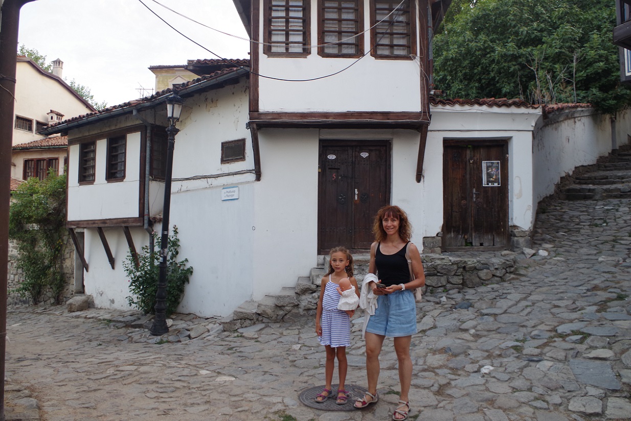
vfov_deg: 48.0
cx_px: 316
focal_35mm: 27
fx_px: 473
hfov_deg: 67.4
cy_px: 210
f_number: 8
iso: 400
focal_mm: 18
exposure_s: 1/25
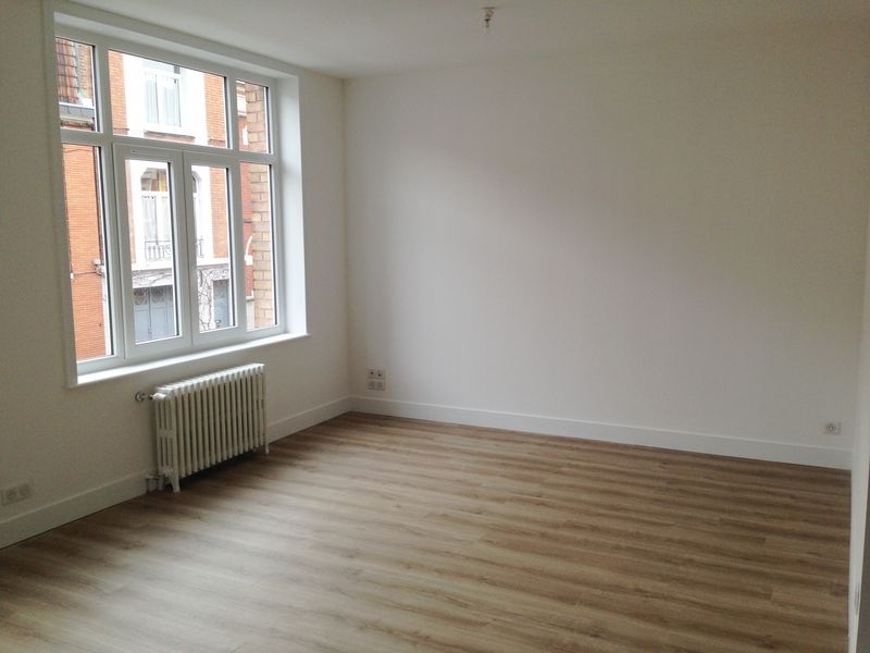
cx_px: 435
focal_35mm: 33
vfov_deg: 42.9
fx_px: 829
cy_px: 326
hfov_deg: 55.4
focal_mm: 4.12
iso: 64
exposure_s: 1/60
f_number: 2.4
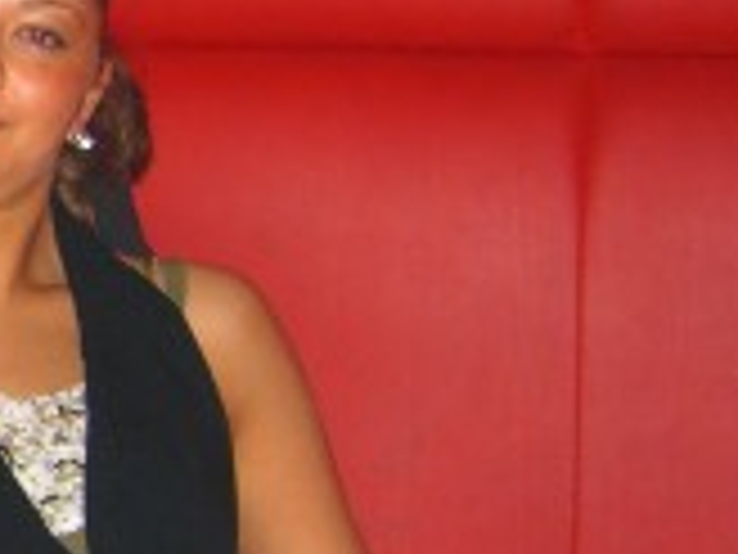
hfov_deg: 13.2
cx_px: -436
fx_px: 2963
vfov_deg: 10.7
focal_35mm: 139
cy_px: 248
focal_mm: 7.9
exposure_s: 1/60
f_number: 2.8
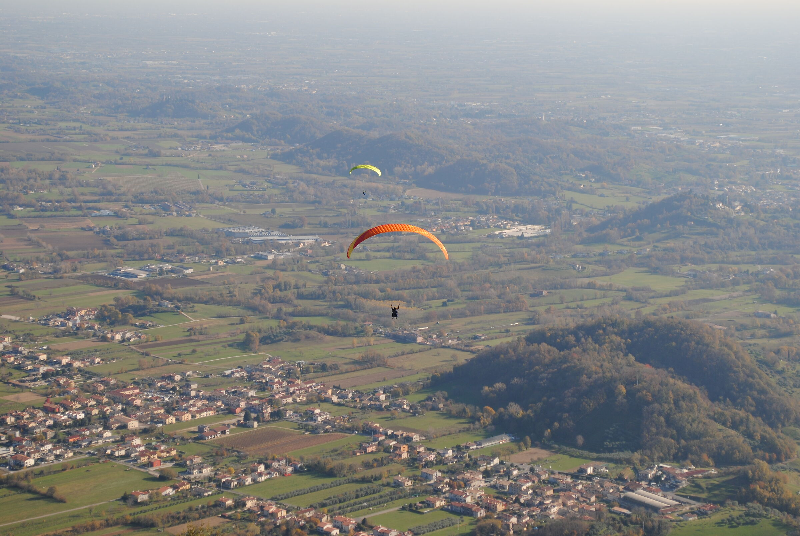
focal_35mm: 82
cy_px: 268
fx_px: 1836
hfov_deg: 24.6
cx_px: 400
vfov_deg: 16.6
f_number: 8
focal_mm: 55
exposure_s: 1/250
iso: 100
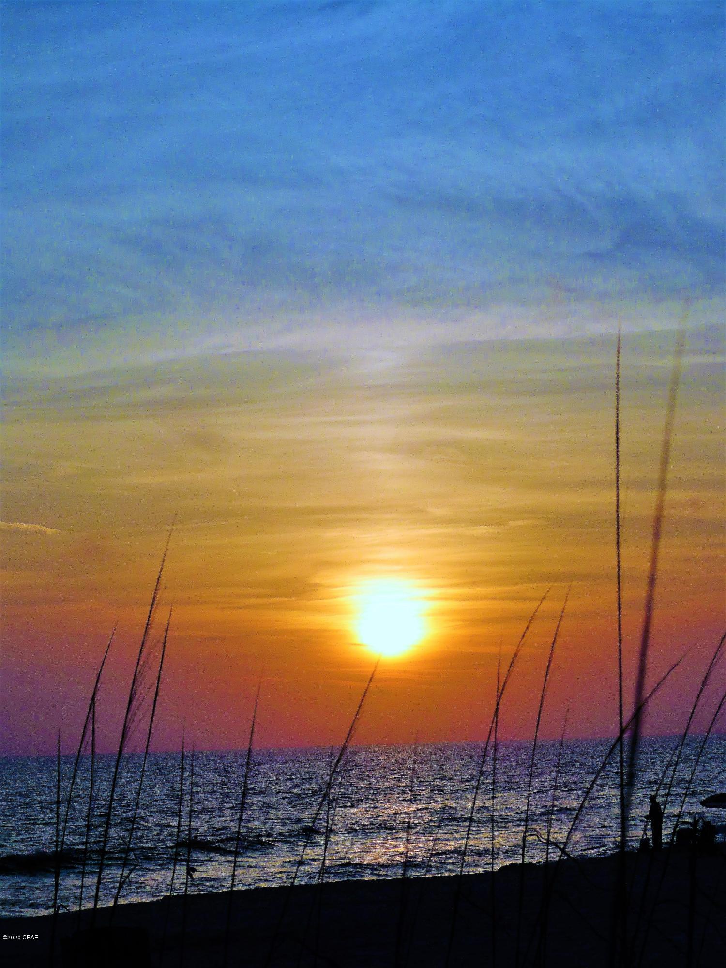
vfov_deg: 17.7
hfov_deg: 13.3
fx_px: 3104
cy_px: 484
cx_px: 363
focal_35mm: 111
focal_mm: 20.1
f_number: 4
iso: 100
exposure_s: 1/1300
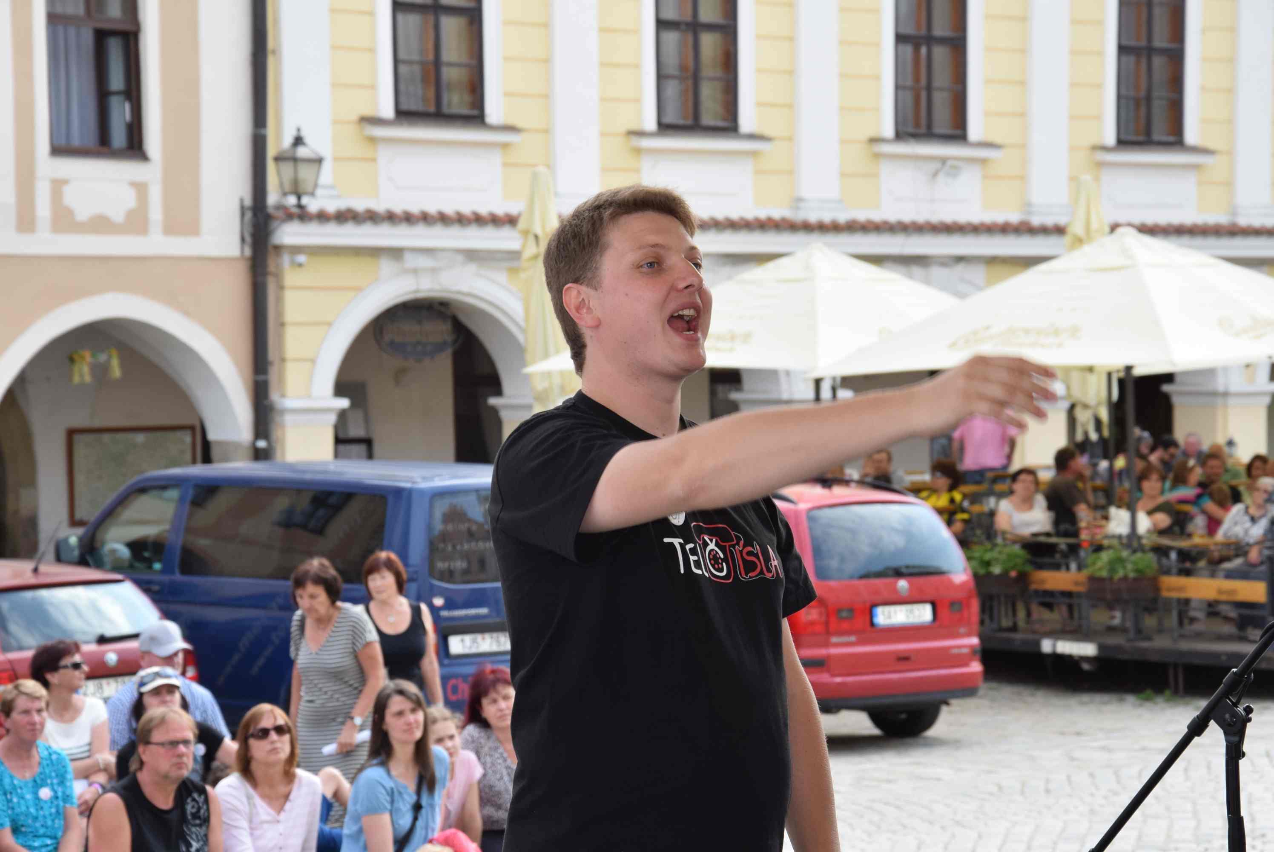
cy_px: 426
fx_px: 3984
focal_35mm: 112
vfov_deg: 12.2
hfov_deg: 18.2
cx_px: 637
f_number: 8
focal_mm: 75
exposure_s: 1/200
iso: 400
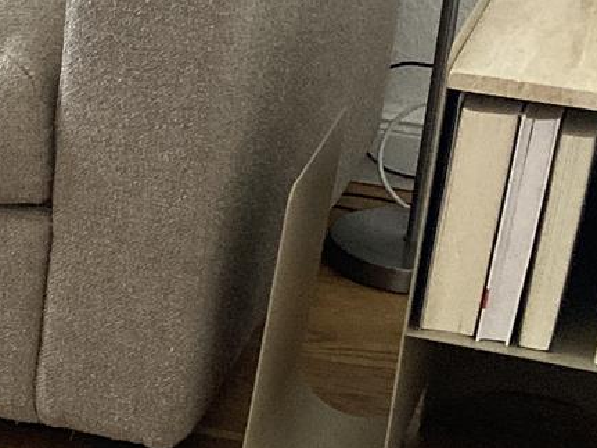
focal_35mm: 130
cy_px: 394
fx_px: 2241
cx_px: -380
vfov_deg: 11.3
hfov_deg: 13.9
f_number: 1.8
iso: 320
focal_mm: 3.99
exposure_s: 1/41
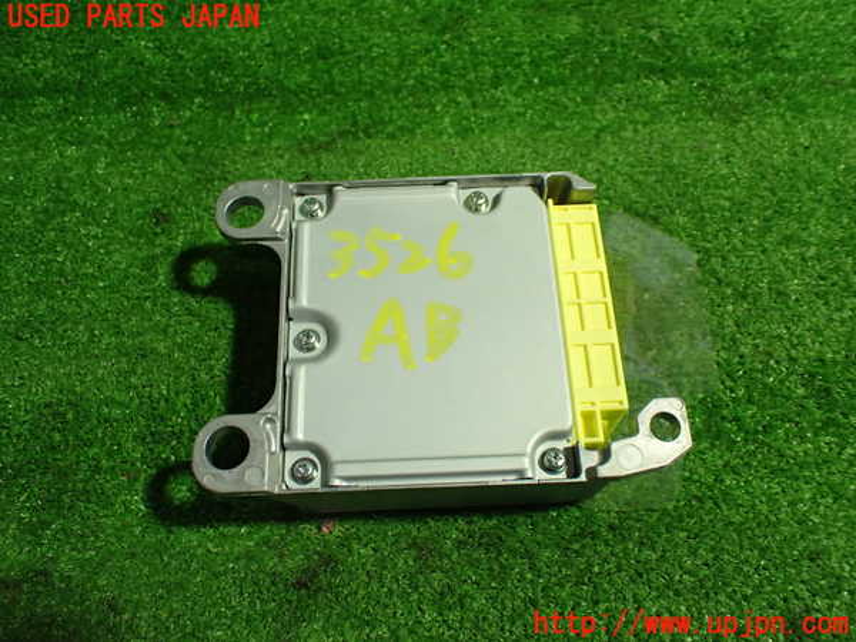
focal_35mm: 30
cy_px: 321
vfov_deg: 46.8
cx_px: 428
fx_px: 742
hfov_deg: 60.0
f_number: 2.3
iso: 640
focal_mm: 5.4
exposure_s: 1/125
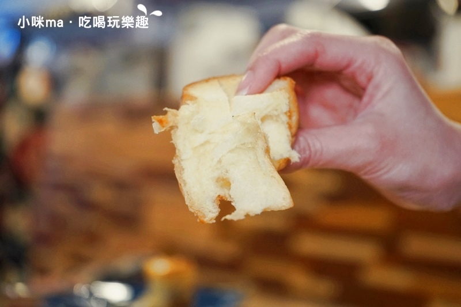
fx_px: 896
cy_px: 154
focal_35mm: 70
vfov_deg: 19.4
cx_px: 230
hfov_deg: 28.8
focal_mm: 70
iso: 1600
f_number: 5.6
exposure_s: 1/80
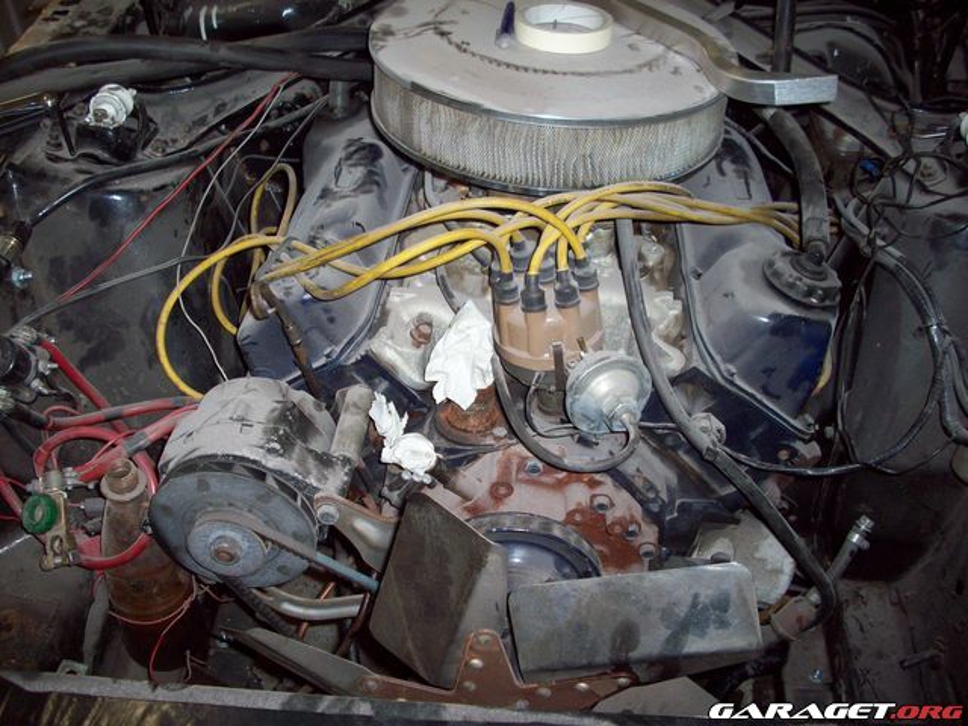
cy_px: 363
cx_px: 484
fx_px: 1035
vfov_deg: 38.7
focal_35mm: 37
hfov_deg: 50.1
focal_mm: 6.2
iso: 80
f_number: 2.8
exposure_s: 1/64
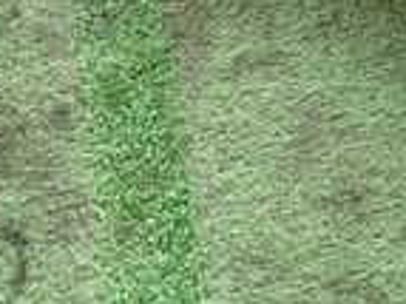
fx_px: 1230
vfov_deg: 13.2
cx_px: 400
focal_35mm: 105
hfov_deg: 18.3
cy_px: -165
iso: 125
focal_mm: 4.5
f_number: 2
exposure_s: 1/60
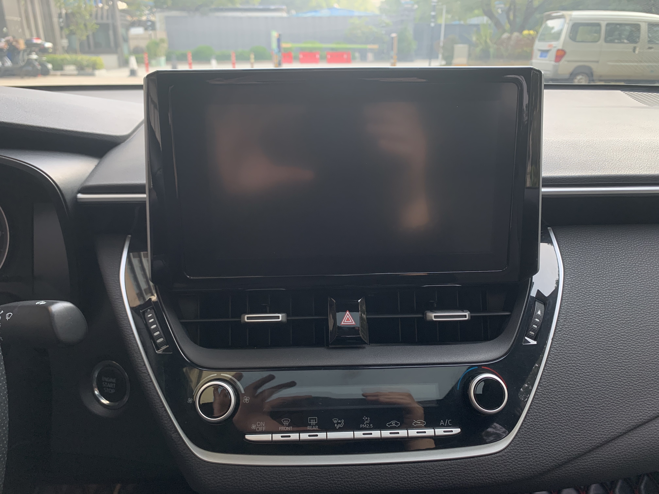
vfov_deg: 53.1
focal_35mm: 26
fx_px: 495
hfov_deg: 67.3
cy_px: 247
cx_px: 330
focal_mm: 4.25
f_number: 1.8
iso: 32
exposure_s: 1/122
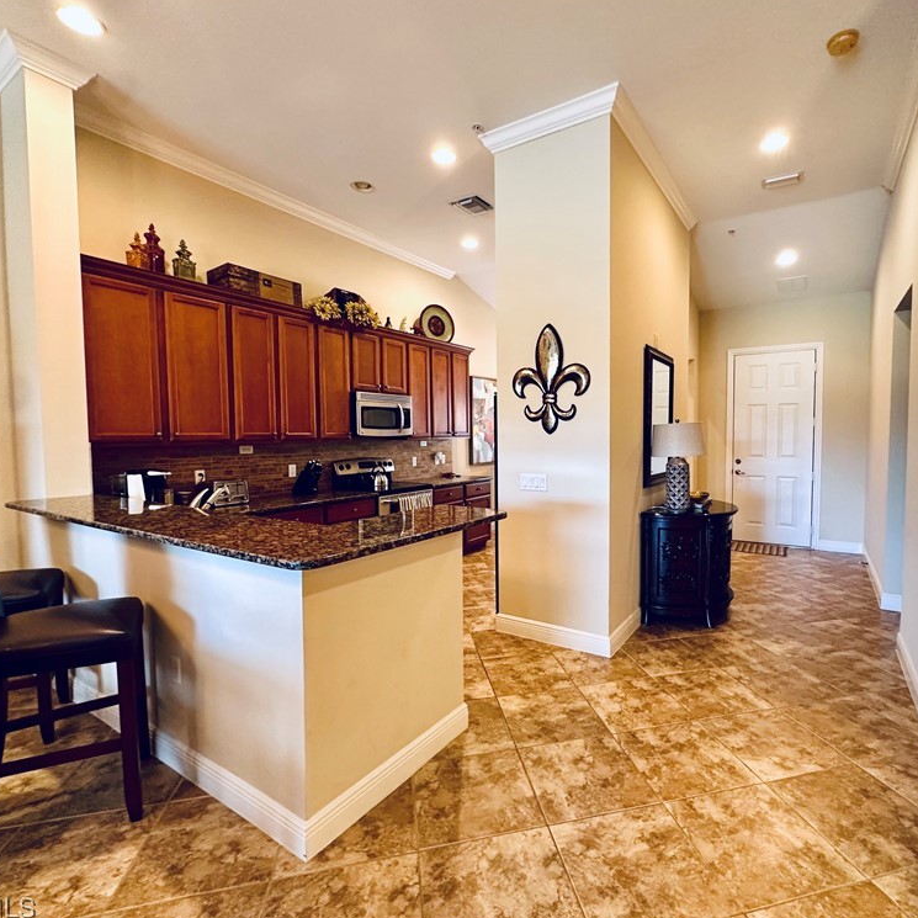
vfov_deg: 84.0
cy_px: 462
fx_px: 510
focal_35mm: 17
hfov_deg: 83.6
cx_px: 515
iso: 320
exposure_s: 1/60
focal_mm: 2.22
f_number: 2.2
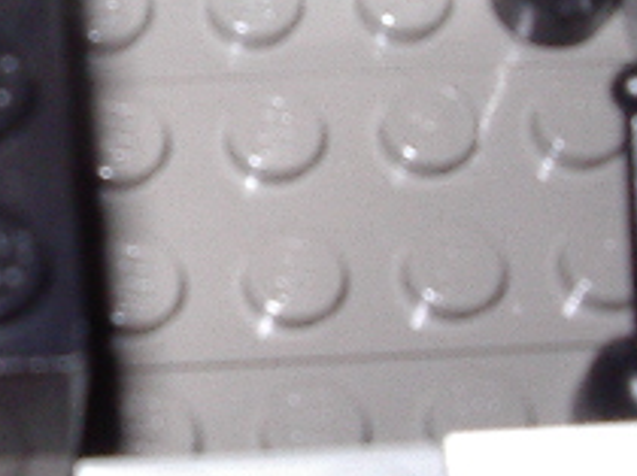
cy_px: 52
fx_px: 2132
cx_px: -109
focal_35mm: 116
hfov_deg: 16.4
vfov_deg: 12.6
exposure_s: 1/60
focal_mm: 5.8
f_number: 4.8
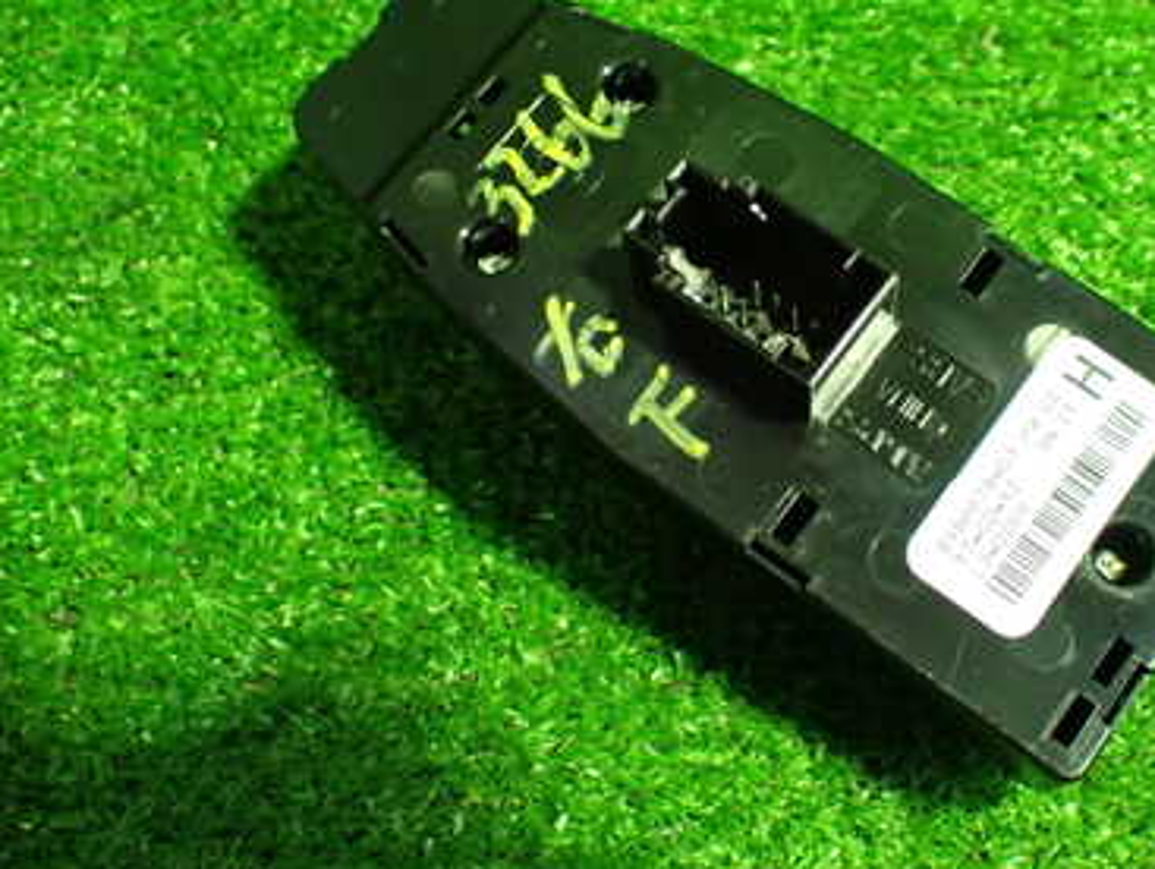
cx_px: 818
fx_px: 1637
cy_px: 356
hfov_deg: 38.2
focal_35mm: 49
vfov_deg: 29.7
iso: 800
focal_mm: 5.4
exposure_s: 1/50
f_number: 2.3
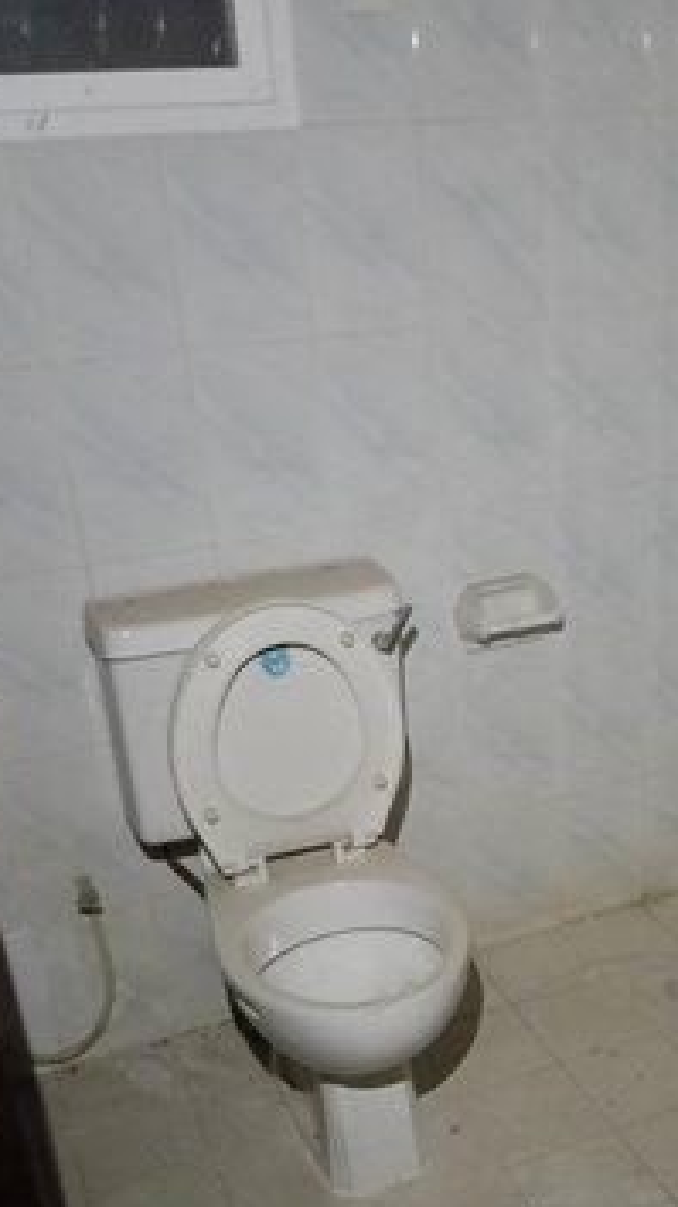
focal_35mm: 38
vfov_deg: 52.1
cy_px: 772
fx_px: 1215
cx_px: 506
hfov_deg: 30.7
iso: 6400
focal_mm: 3.98
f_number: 1.8
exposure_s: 1/10
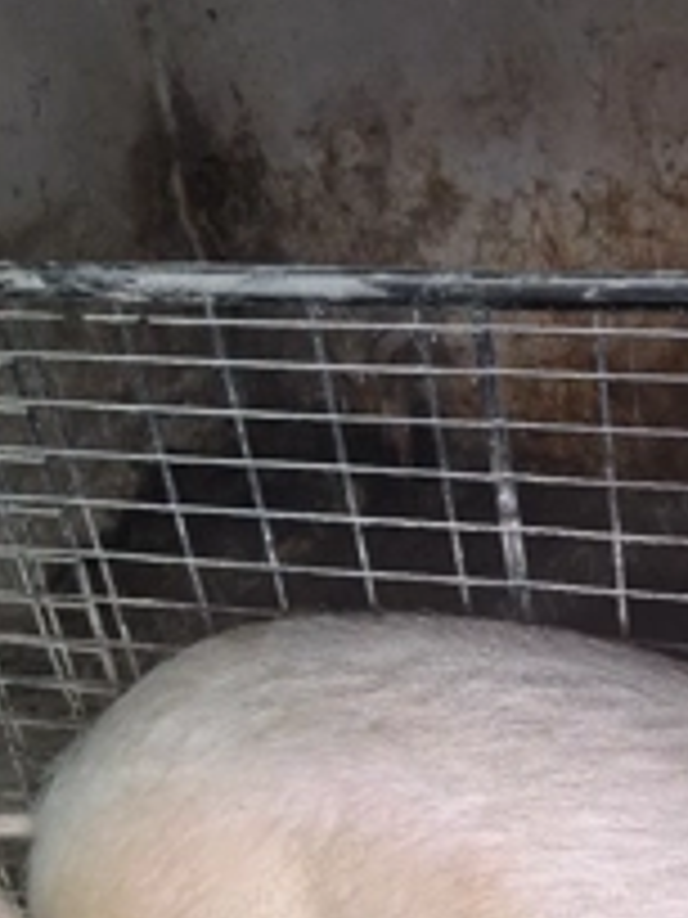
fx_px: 1193
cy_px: 639
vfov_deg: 41.3
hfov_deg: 30.3
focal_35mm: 45
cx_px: 661
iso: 160
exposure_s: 1/50
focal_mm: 5.54
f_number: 1.8
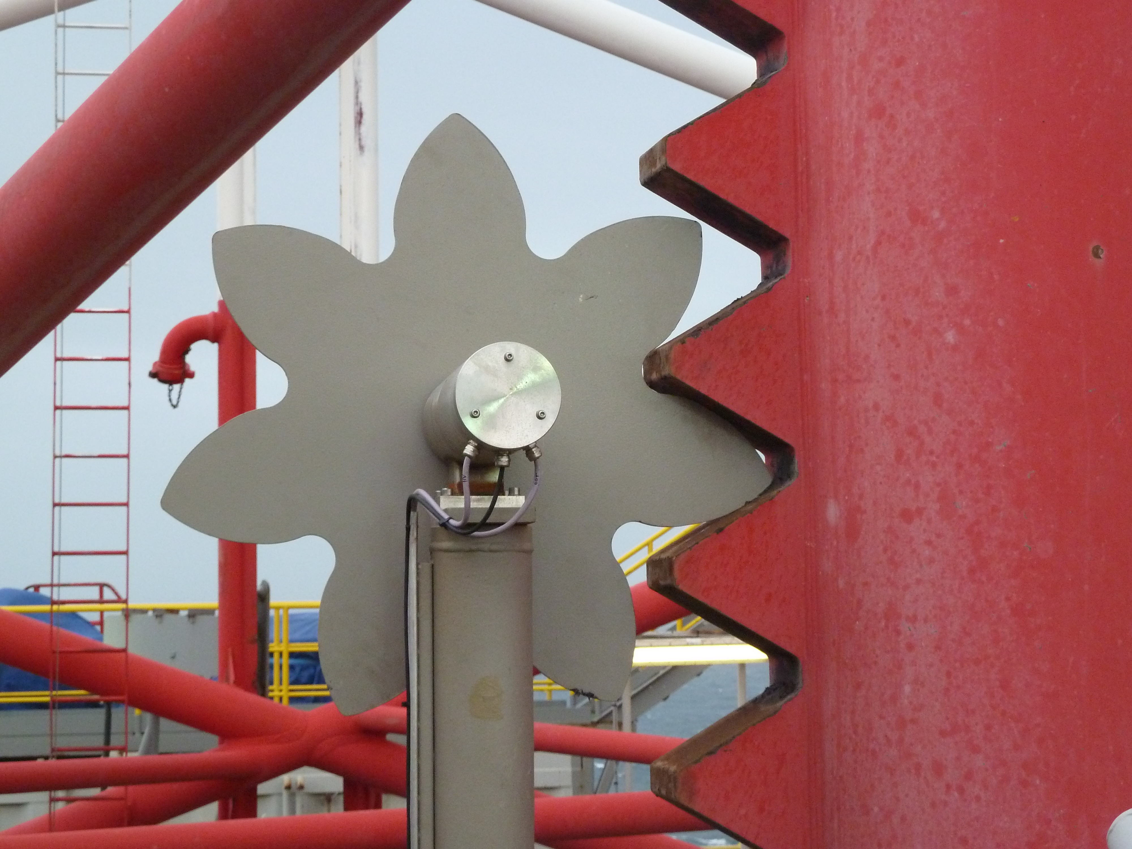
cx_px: 566
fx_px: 2551
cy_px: 424
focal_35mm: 78
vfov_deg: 18.9
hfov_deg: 25.0
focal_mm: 12.8
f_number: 4.2
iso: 400
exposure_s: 1/160
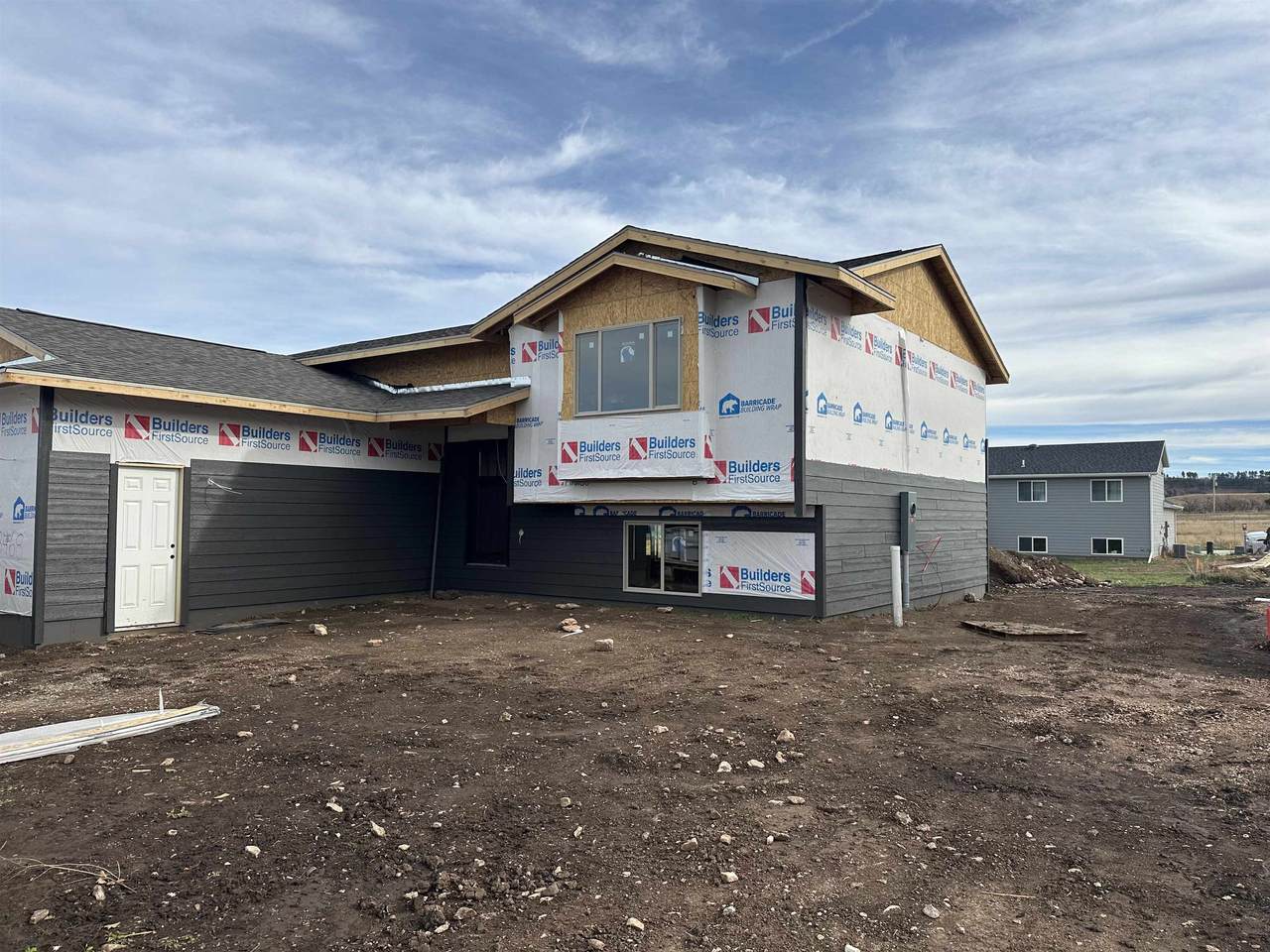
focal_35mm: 24
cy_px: 476
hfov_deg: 71.6
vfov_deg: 56.8
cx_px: 635
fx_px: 881
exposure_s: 1/4016
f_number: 1.78
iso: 80
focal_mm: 6.86
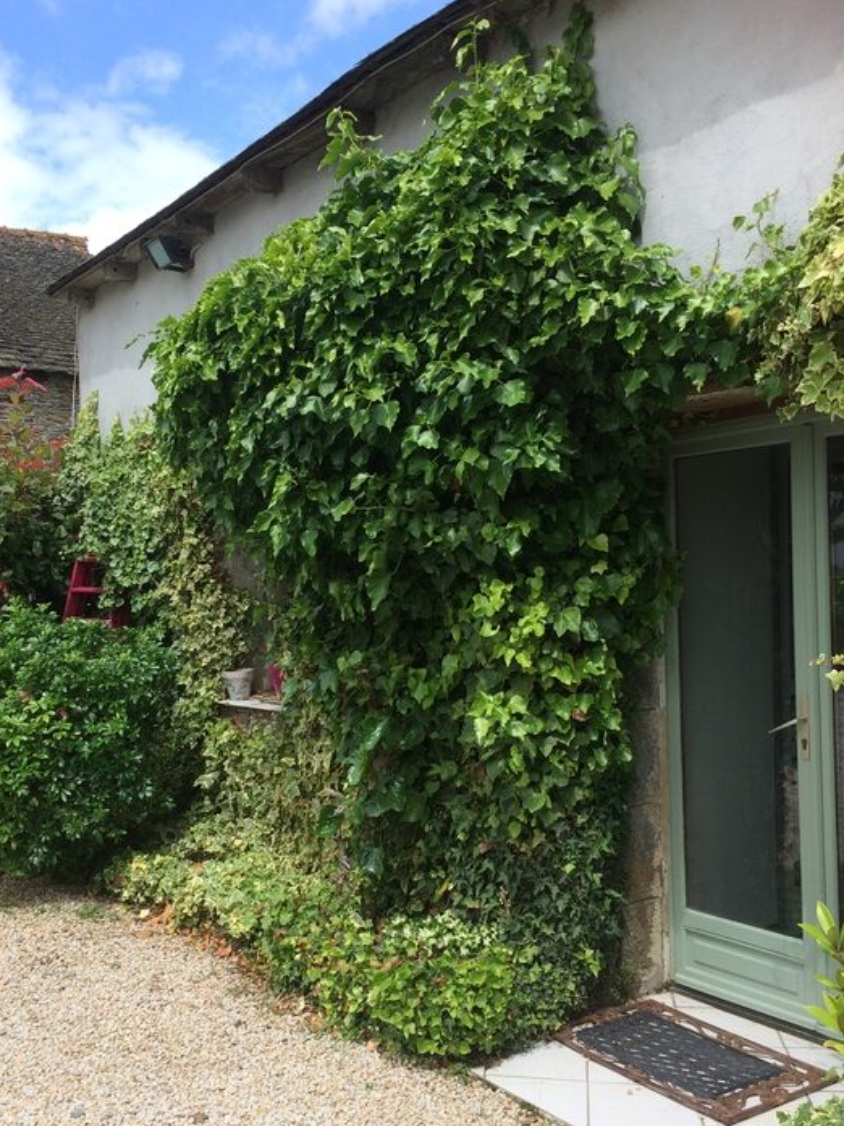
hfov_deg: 41.7
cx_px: 380
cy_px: 636
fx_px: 1105
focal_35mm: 34
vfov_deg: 53.8
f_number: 2.2
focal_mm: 4.15
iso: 32
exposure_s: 1/1109
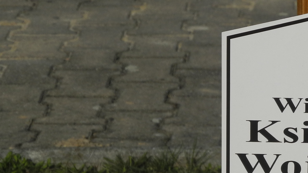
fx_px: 2458
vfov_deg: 4.0
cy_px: 109
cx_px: 289
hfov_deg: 7.1
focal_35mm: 301
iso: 100
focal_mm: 25.4
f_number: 5
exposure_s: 1/1600
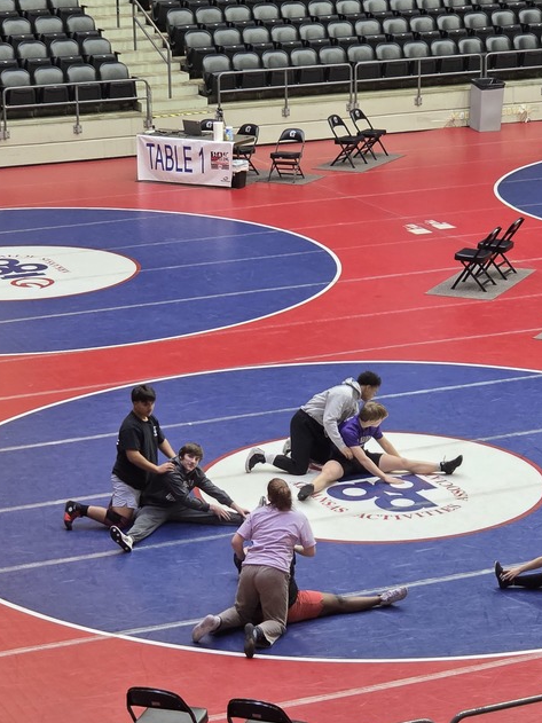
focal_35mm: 112
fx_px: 2339
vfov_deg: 17.5
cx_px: 336
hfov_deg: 13.2
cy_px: 531
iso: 250
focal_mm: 7
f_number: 2.4
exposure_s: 1/60
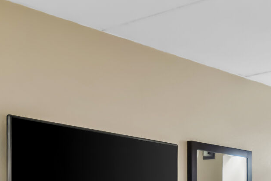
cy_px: 407
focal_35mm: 79
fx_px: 598
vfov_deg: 13.5
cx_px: 268
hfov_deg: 24.4
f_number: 8
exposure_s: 1/6
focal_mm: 11
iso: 800
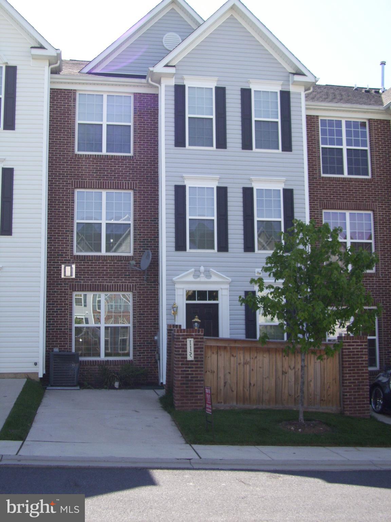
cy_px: 261
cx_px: 196
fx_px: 633
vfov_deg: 44.8
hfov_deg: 34.3
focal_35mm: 42
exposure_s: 1/320
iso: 80
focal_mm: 7.1
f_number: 3.4
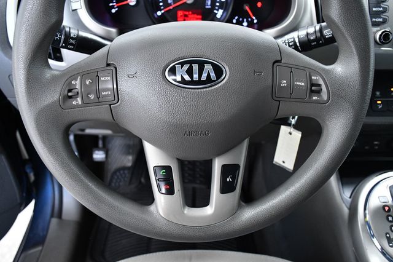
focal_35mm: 33
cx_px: 196
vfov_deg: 39.9
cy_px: 131
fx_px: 360
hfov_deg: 57.2
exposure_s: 1/100
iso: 2500
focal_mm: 22
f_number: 5
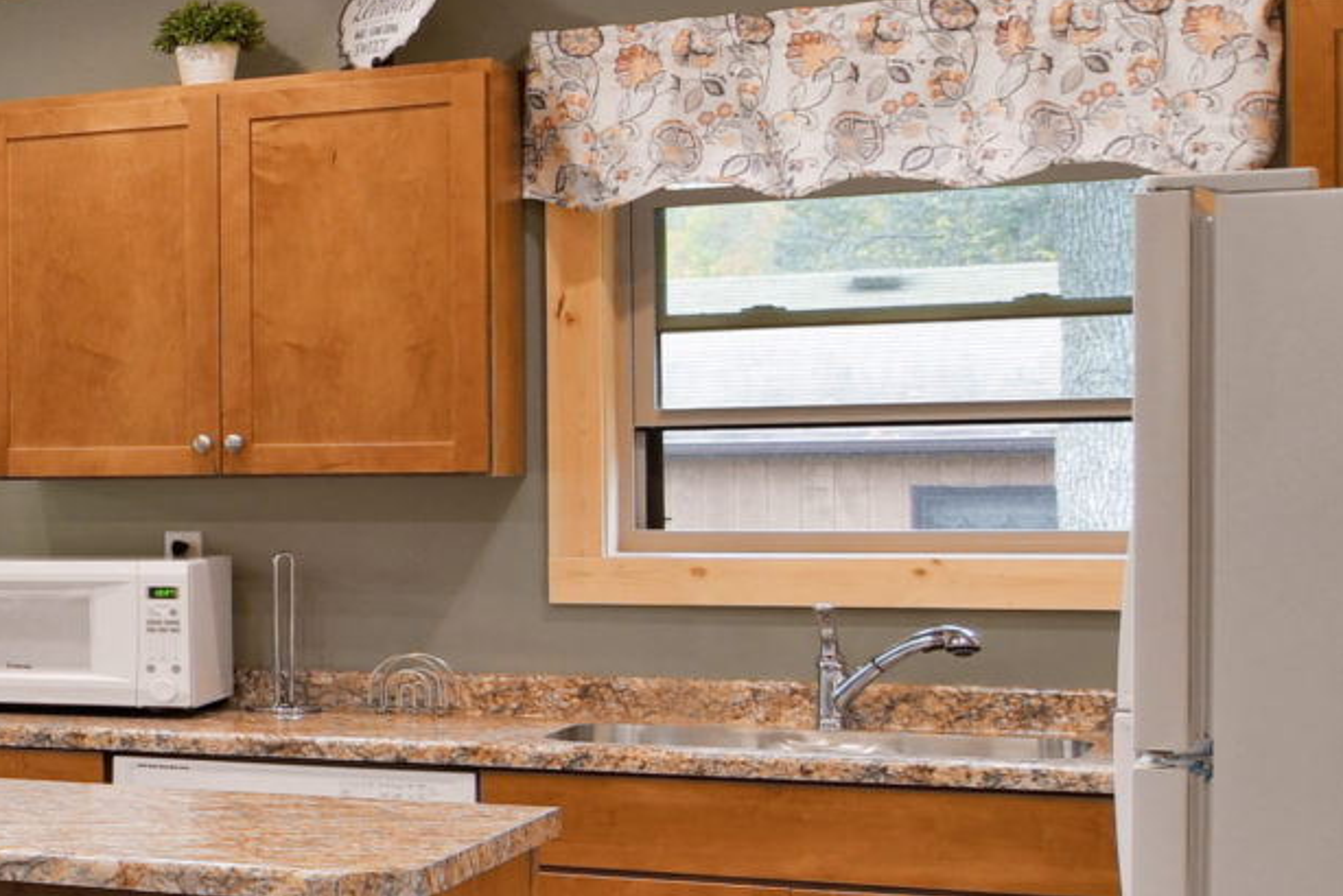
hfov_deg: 18.8
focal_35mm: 75
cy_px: 491
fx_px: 2799
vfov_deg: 18.2
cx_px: -1236
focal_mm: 12
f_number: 5.6
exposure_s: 1/4
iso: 100
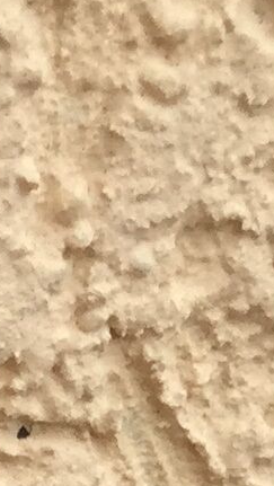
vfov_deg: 7.4
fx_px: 3082
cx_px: -495
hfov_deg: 4.9
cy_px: 1664
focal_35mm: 239
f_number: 2.2
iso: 32
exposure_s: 1/842
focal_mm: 4.15
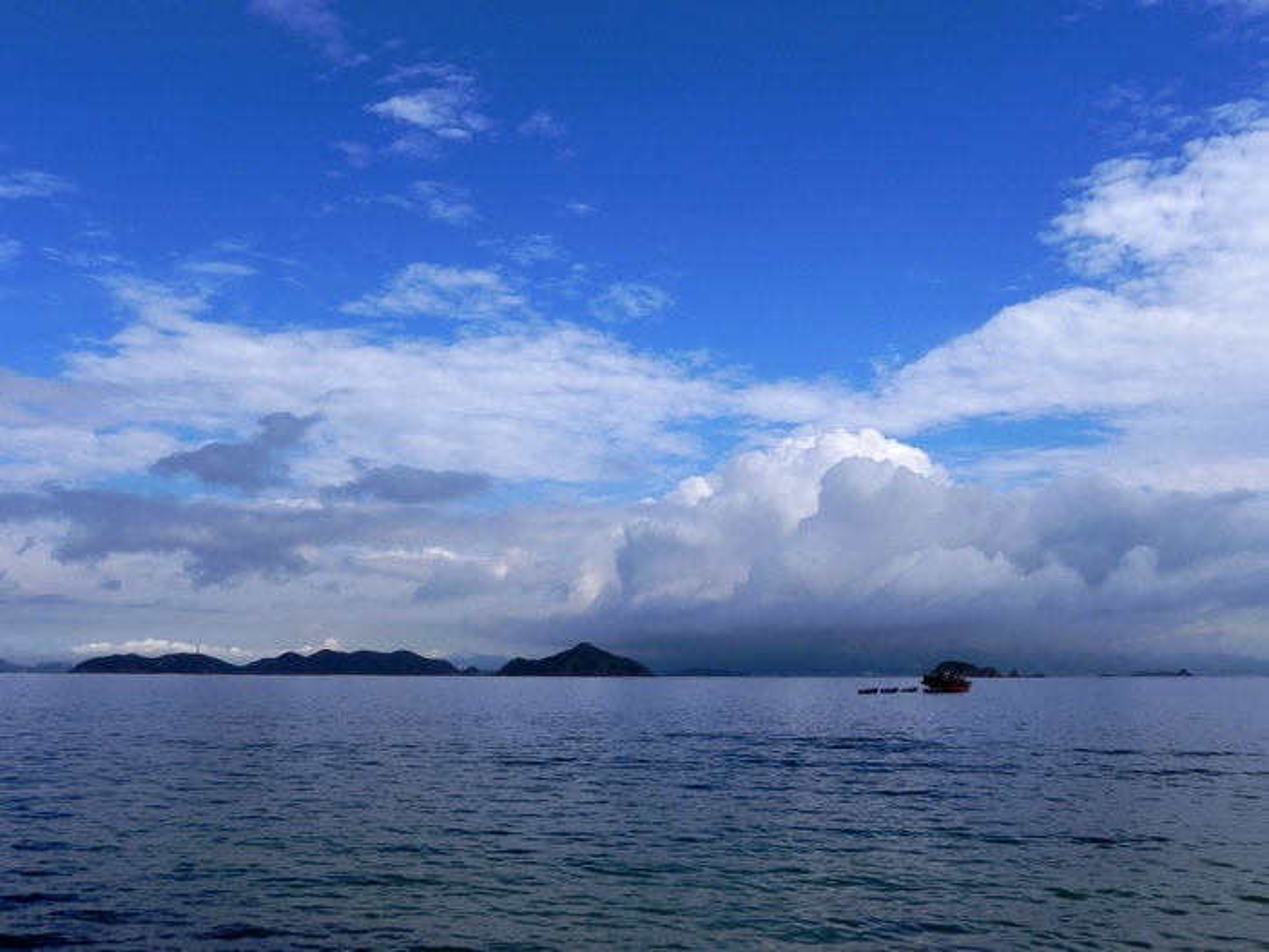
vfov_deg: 42.9
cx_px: 634
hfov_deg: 55.4
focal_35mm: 33
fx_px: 1210
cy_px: 476
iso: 160
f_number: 8
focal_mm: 5.9
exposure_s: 1/535
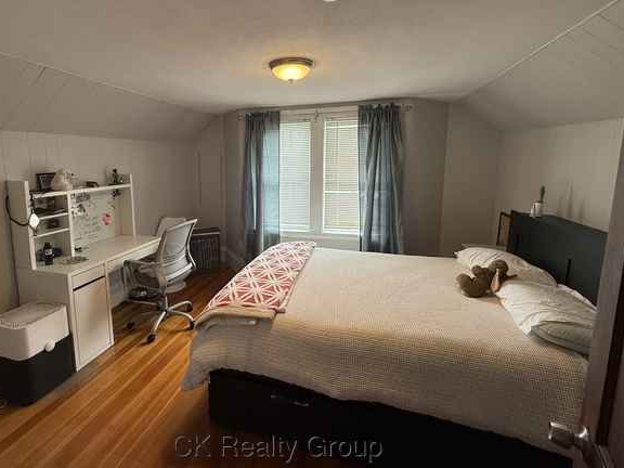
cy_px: 198
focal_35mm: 17
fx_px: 306
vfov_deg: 74.2
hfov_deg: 90.7
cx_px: 277
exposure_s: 1/120
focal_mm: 2.22
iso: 125
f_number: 2.2
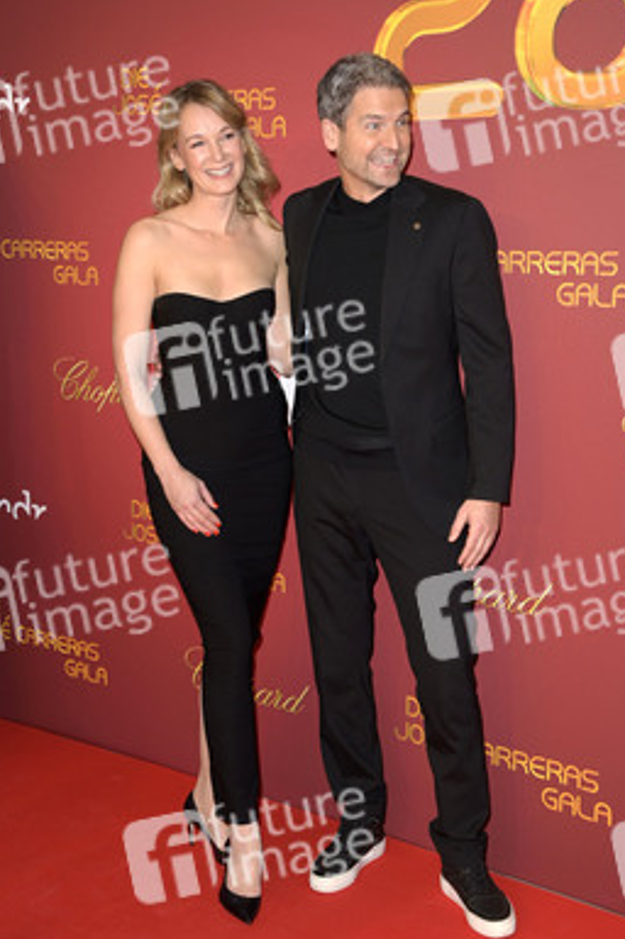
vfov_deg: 38.2
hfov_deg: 25.9
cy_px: 480
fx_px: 1357
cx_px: 320
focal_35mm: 52
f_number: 5.6
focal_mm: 50
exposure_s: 1/200
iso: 640
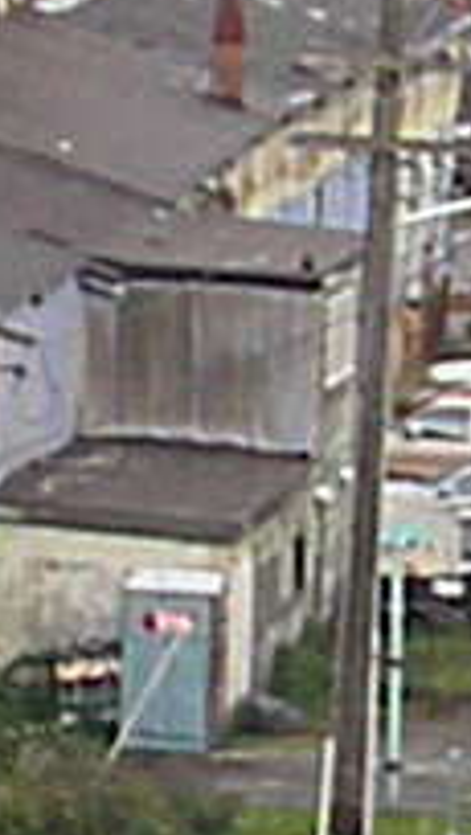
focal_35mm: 316
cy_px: 1097
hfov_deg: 3.8
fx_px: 7004
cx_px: 504
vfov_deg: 6.8
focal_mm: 12.3
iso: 105
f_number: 4.6
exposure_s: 1/130
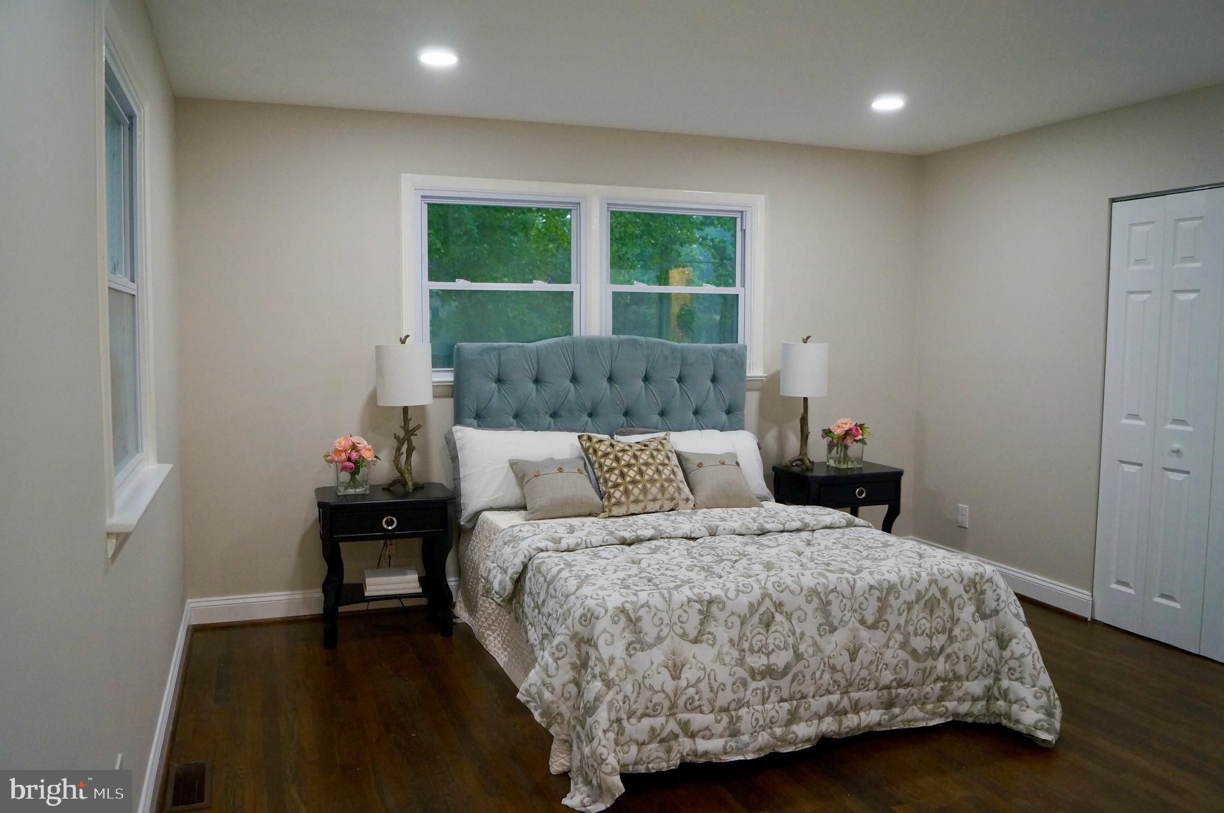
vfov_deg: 47.8
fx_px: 917
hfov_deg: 67.4
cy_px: 406
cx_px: 612
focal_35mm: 27
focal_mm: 18
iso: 1250
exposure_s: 1/160
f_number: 4
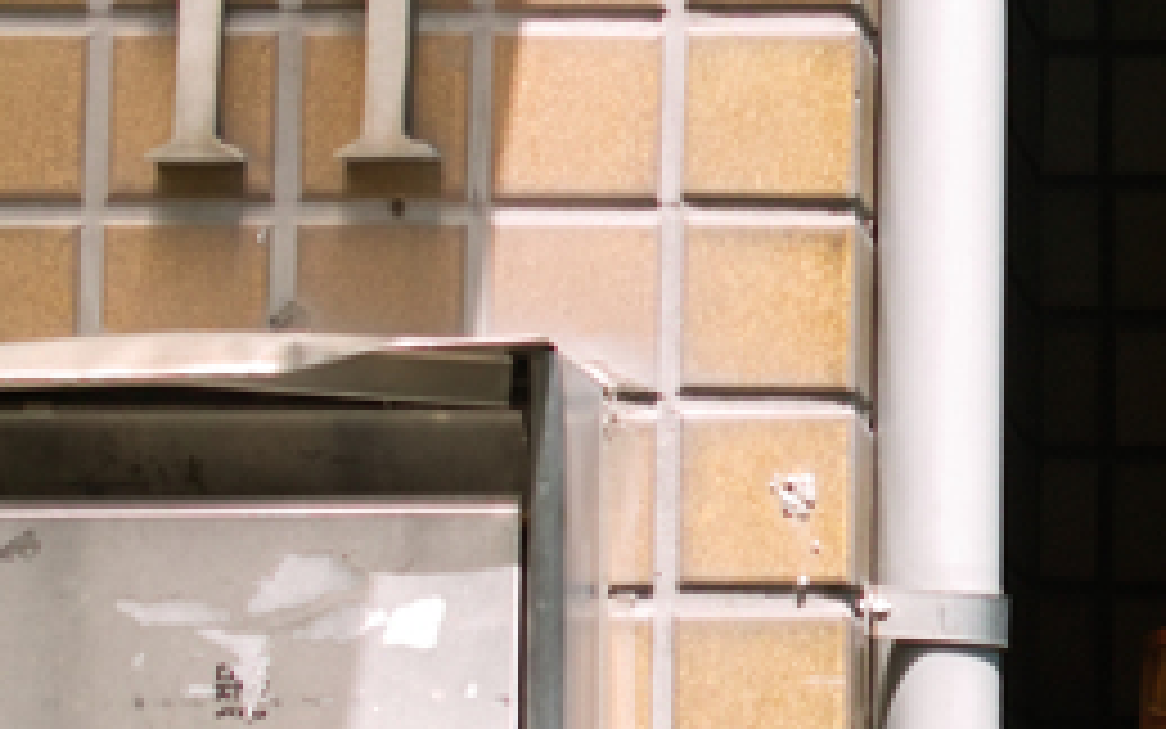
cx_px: 1508
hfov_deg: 12.3
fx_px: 5244
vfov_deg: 8.0
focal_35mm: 165
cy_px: 333
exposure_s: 1/320
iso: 100
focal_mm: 24.2
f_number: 2.8
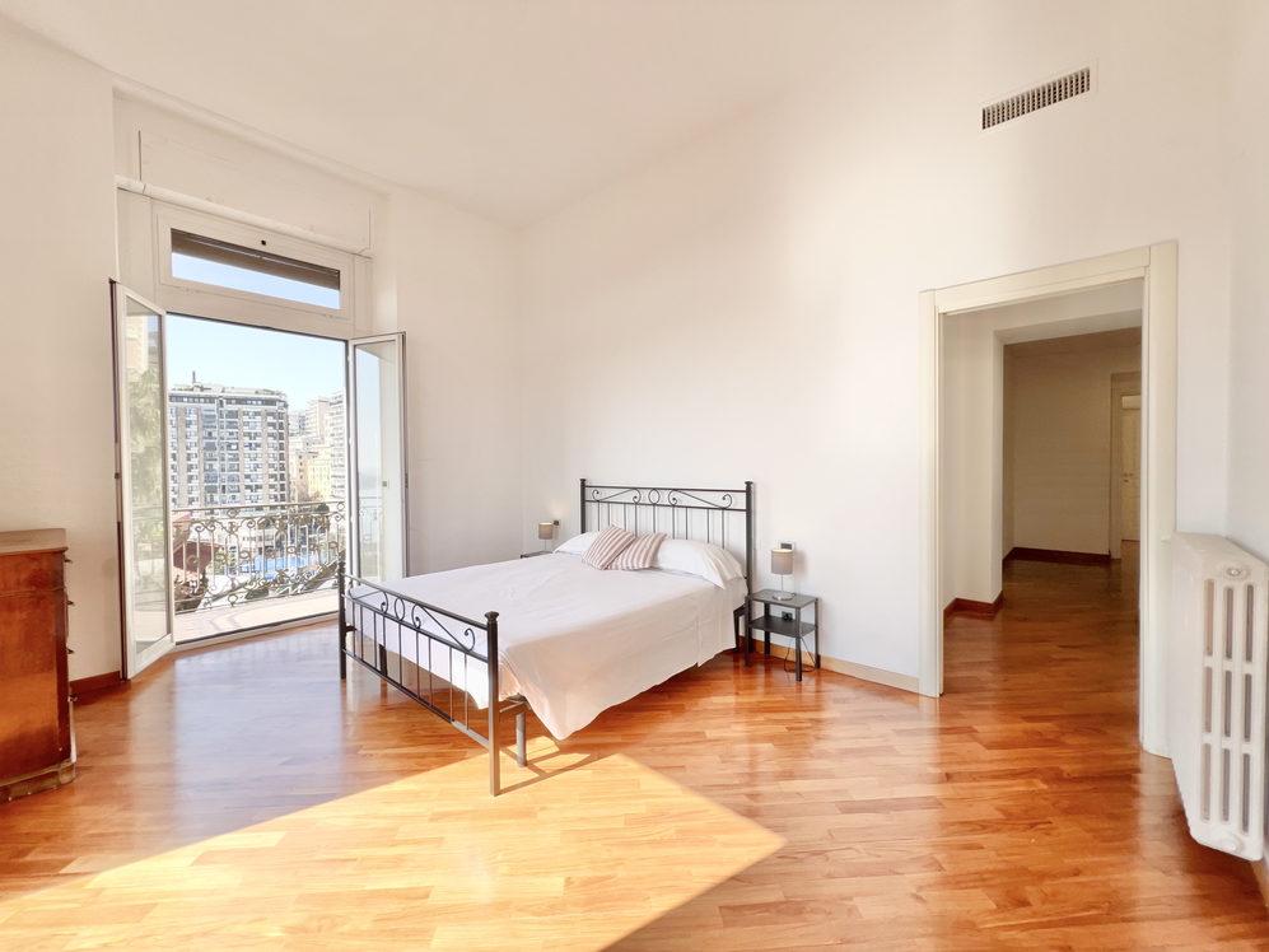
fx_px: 477
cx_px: 634
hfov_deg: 106.2
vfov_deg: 89.9
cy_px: 476
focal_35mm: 13
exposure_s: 1/681
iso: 25
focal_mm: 1.57
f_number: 1.8
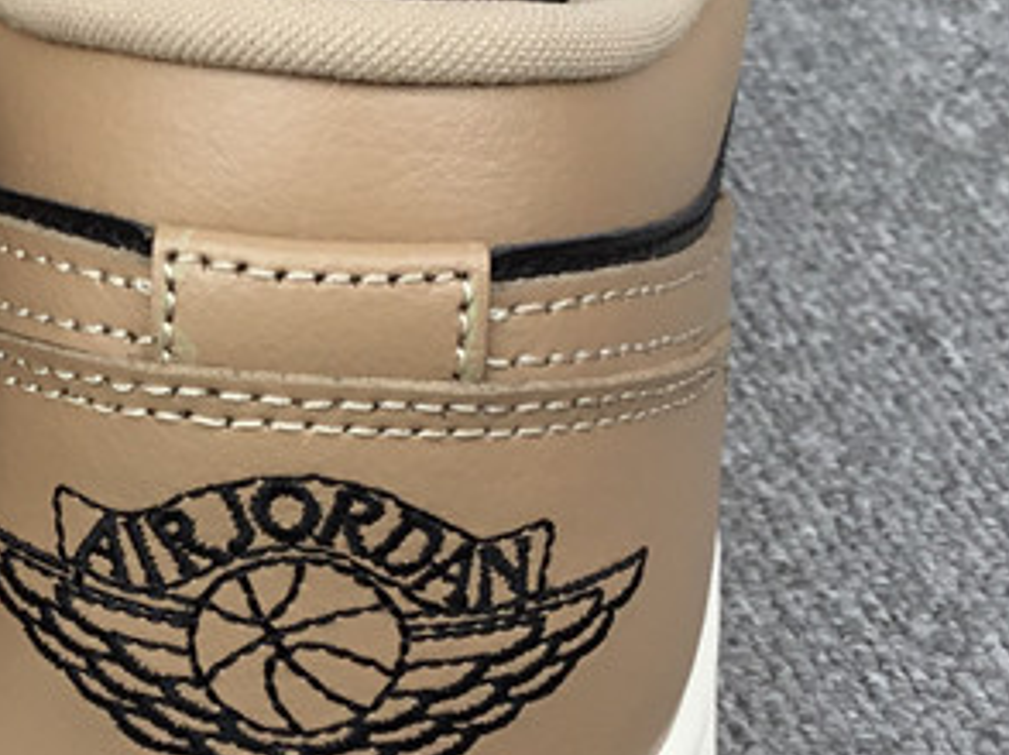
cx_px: -31
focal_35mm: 95
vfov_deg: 15.5
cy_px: 403
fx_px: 2767
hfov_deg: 20.0
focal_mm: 3.3
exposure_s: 1/195
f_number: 2.4
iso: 25
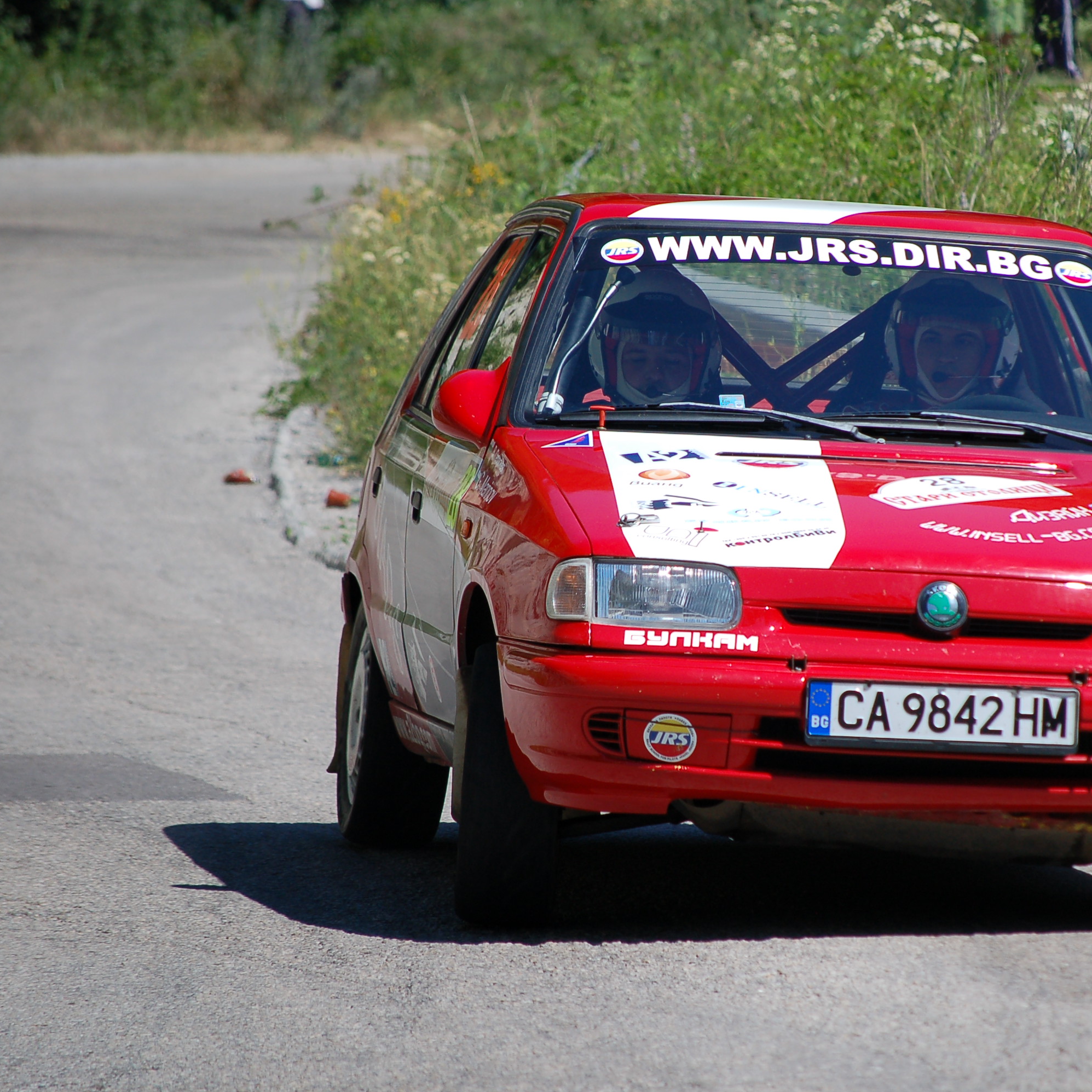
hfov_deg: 4.6
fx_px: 13705
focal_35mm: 384
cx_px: 780
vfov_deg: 4.6
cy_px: 546
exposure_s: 1/1000
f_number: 5.6
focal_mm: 200
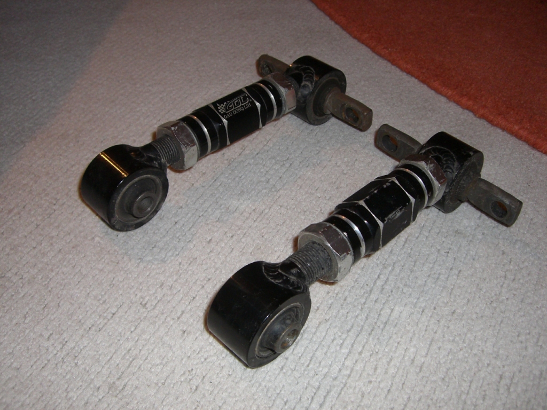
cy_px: 205
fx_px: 600
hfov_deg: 49.0
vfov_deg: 37.7
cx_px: 274
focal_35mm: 38
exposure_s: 1/60
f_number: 2.7
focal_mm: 6.2
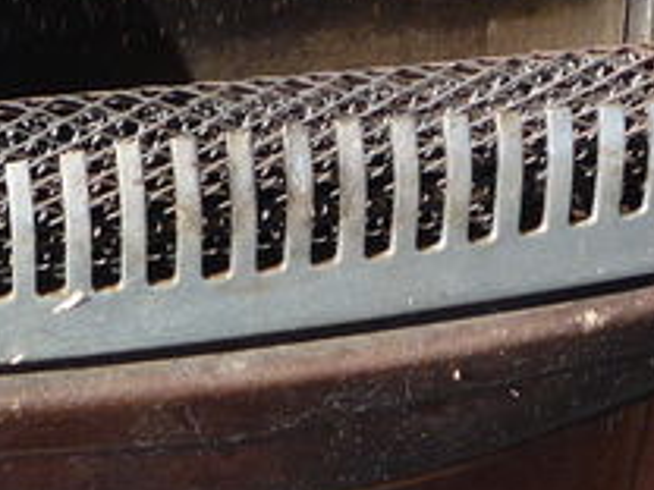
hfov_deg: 13.6
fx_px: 2721
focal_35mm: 144
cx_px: 82
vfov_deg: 10.3
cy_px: 427
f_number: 4
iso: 100
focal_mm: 5.2
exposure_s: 1/320
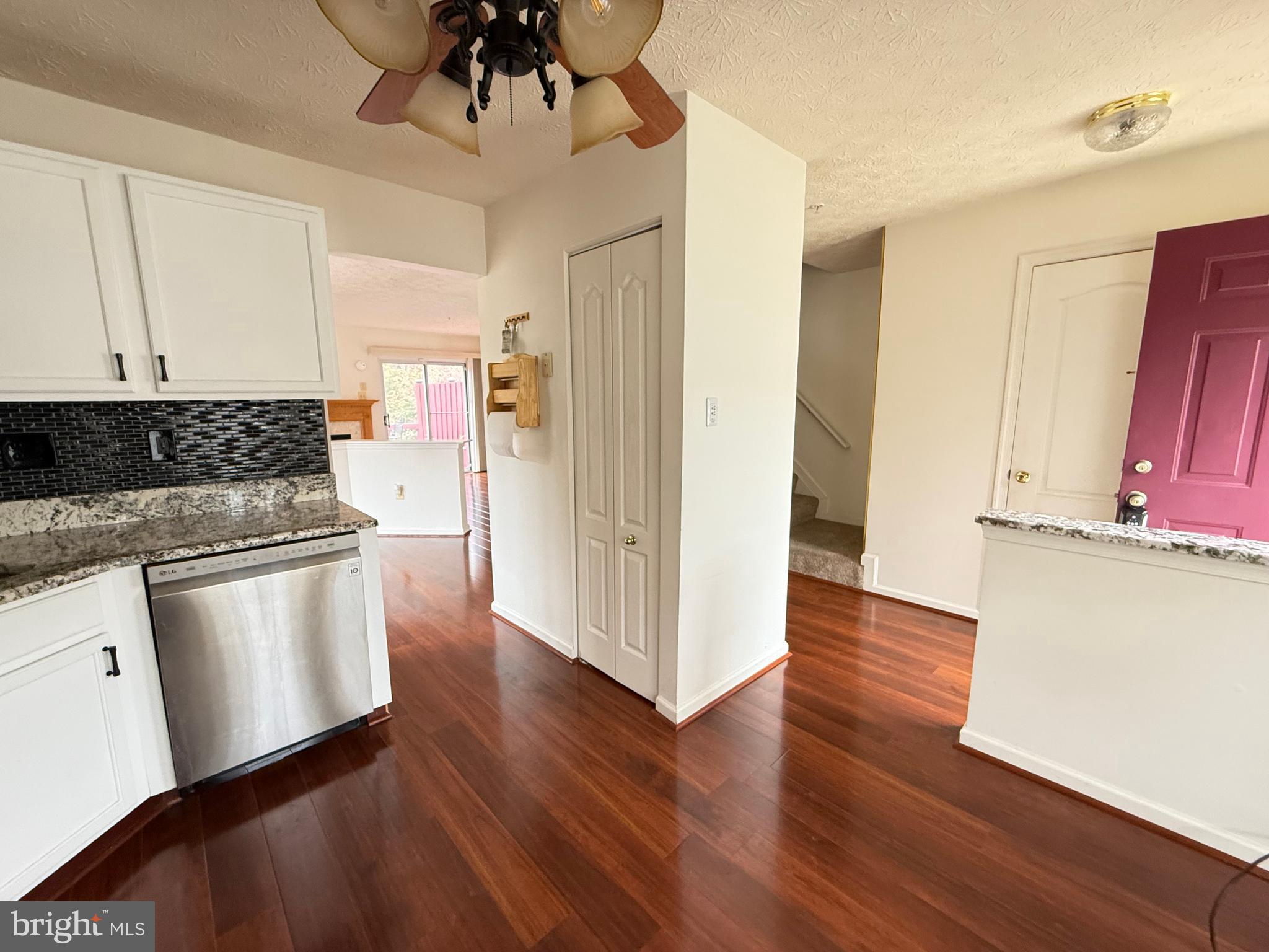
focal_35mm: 14
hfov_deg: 102.1
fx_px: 513
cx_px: 634
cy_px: 476
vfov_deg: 85.7
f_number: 2.2
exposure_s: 1/60
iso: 400
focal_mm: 2.22
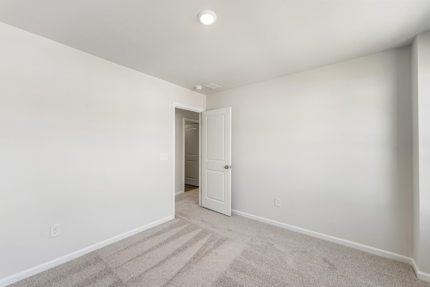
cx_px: 215
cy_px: 144
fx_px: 167
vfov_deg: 81.2
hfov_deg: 104.3
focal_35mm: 14
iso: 400
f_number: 6.3
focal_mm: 14
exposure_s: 1/10
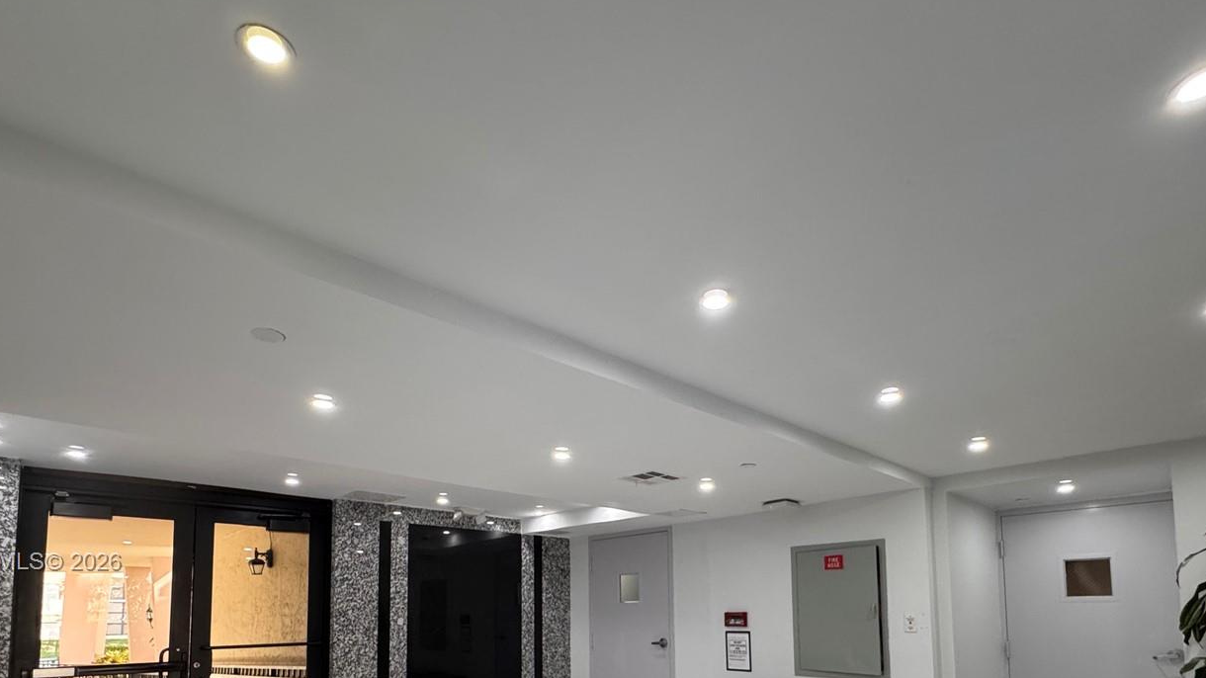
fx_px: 640
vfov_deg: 51.5
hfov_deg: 86.6
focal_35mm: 20
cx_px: 604
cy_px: 563
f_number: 2.2
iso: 250
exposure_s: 1/120
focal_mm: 2.22
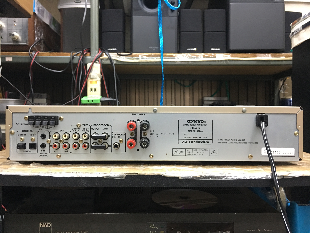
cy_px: 116
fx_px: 260
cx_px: 155
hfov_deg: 61.7
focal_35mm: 29
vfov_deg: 48.2
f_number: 2.2
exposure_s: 1/8
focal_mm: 4.15
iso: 100
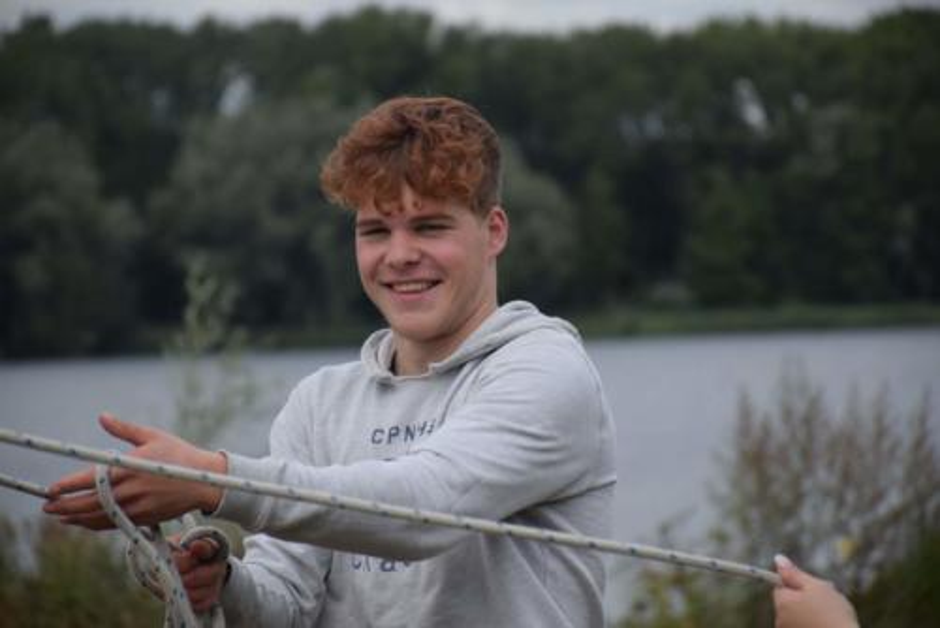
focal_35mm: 210
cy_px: 314
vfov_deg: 6.6
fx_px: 5486
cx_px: 470
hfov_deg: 9.8
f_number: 6.3
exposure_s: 1/1600
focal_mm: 140
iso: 400
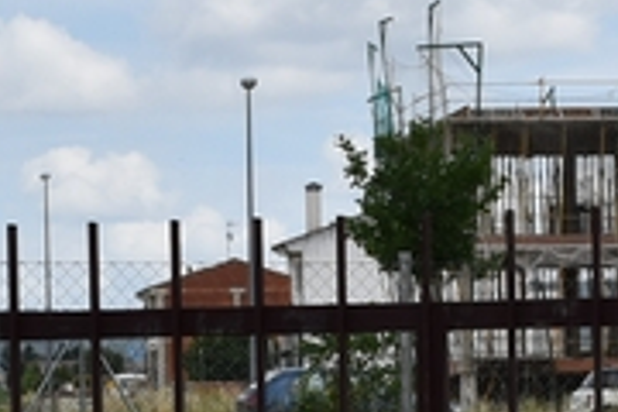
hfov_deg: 8.6
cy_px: 604
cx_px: 347
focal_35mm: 240
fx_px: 4120
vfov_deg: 5.7
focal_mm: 32
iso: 200
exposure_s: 1/400
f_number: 10
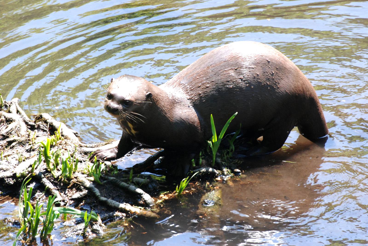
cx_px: 184
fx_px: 4605
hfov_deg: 4.6
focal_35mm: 450
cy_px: 123
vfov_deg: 3.1
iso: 1600
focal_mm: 300
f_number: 13
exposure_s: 1/160
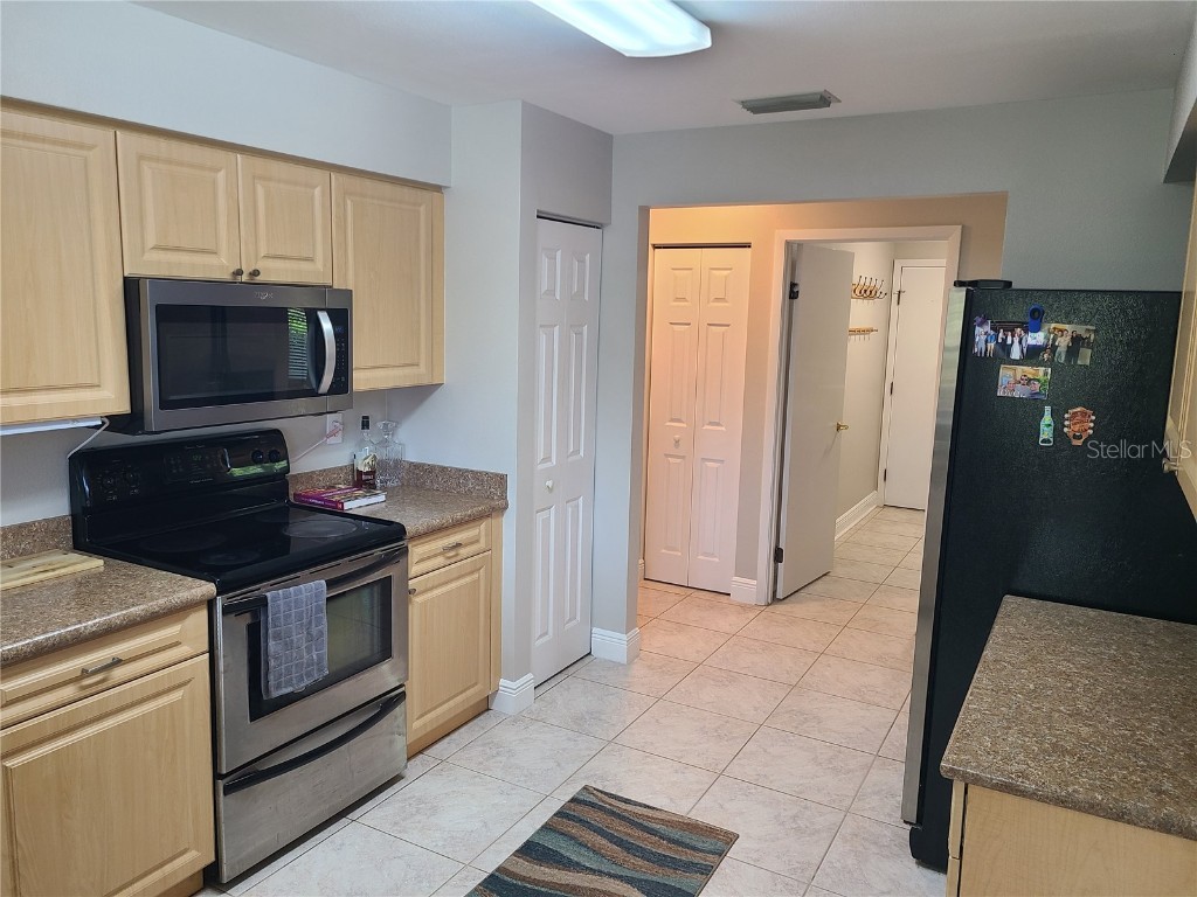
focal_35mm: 26
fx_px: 899
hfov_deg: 67.3
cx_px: 598
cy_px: 448
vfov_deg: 53.1
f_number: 1.8
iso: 125
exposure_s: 1/60
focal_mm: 5.4
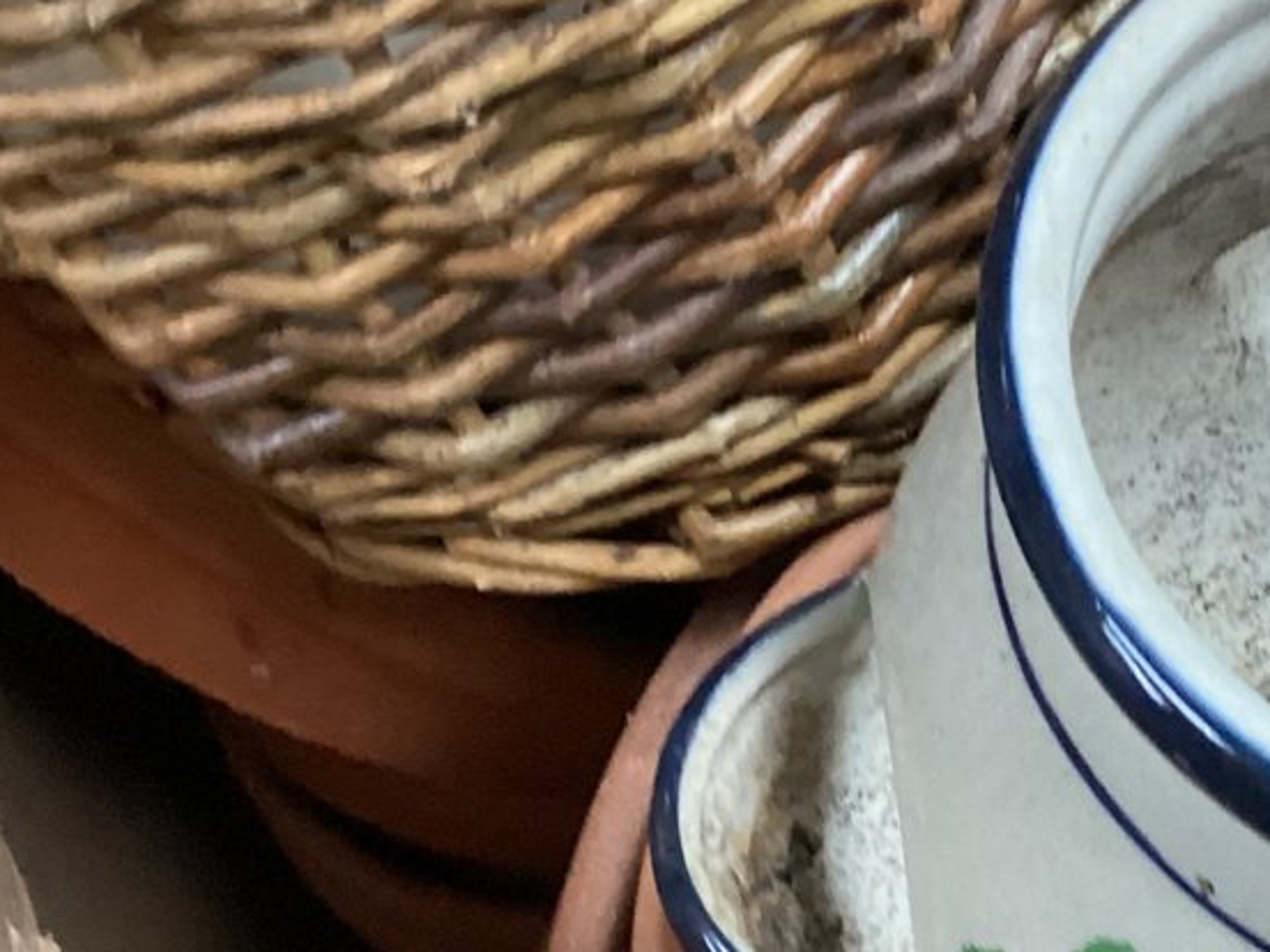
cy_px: 748
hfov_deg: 21.7
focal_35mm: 85
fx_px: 3119
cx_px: 1439
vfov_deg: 17.2
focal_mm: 3.3
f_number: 2.4
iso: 400
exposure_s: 1/30
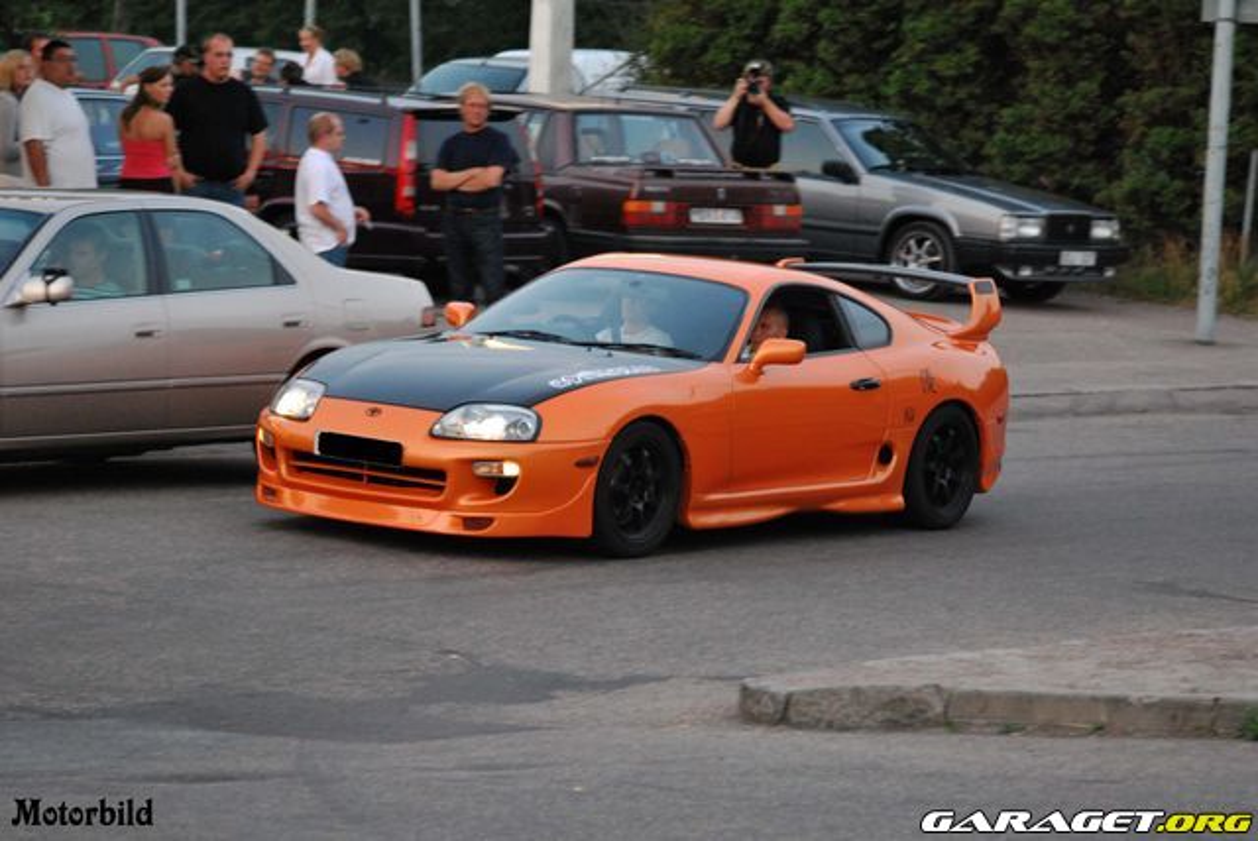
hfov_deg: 12.4
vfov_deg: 8.3
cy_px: 420
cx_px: 629
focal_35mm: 165
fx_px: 5771
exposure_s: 1/125
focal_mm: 110
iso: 1600
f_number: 4.2
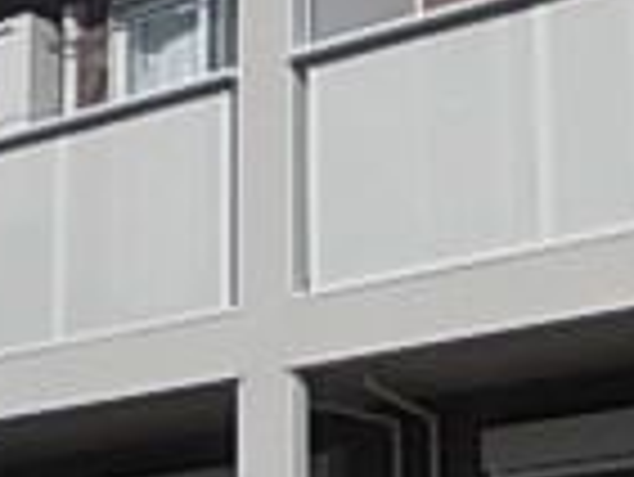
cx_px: 436
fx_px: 2328
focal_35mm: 127
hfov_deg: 15.5
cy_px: 234
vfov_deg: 11.7
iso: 80
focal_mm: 4
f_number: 5.4
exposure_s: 1/800
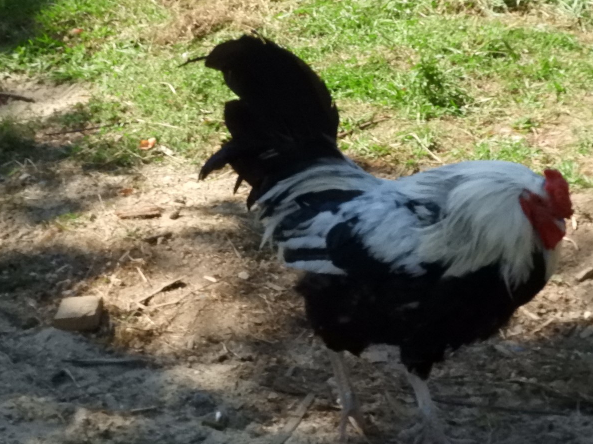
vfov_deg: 10.6
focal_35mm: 140
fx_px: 2398
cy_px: 206
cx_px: 335
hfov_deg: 14.1
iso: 1600
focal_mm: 20.6
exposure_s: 1/2000
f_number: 7.1
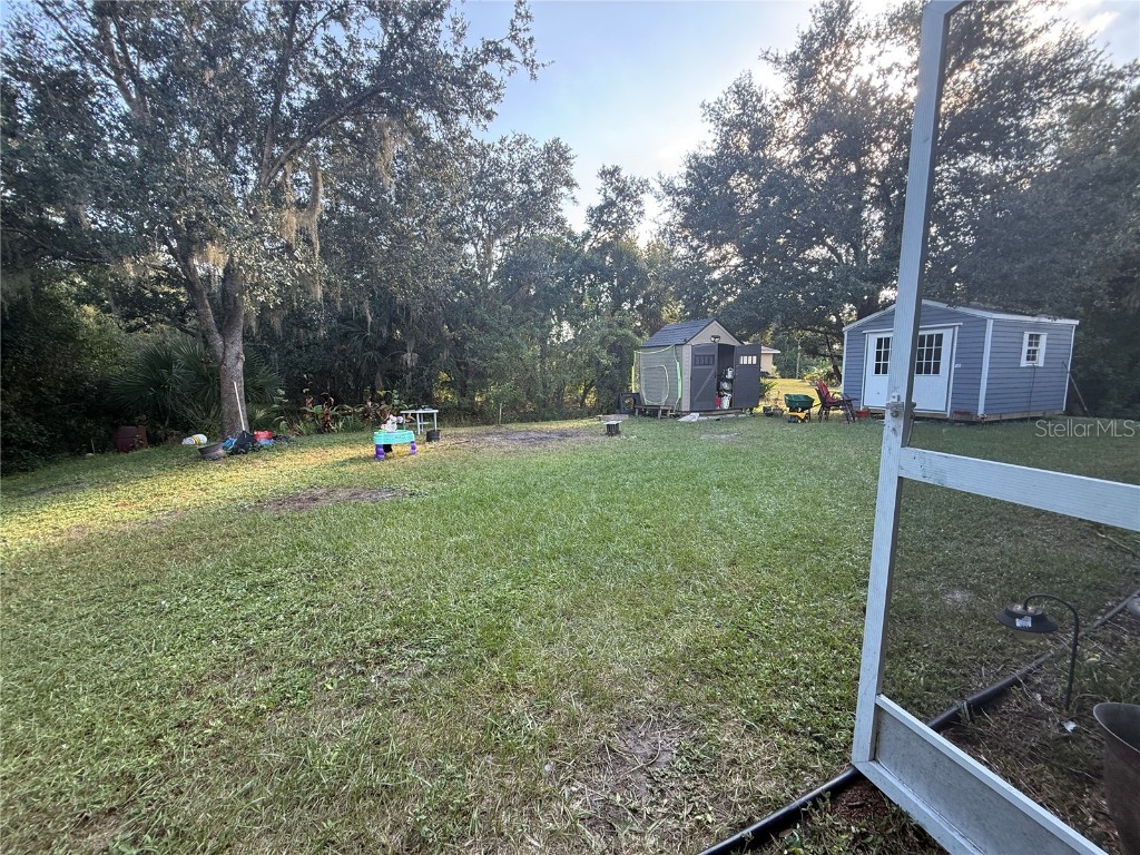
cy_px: 428
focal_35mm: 14
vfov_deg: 85.7
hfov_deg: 102.1
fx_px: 461
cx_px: 570
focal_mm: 2.22
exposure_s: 1/102
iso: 64
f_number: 2.2
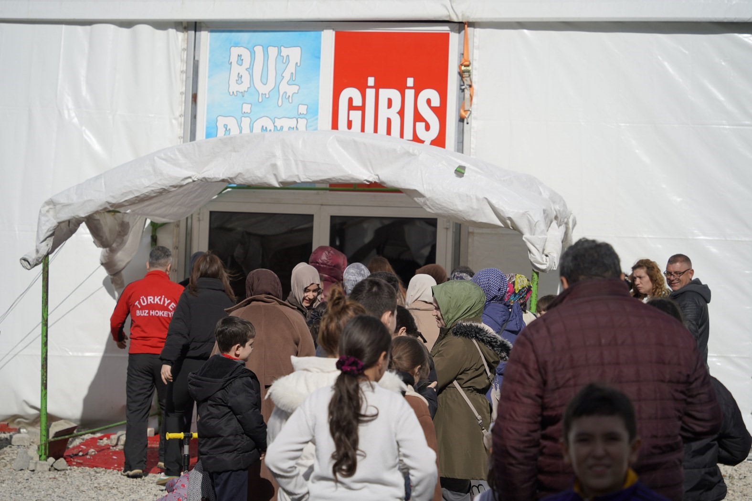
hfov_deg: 21.2
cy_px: 250
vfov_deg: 14.3
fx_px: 2005
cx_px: 376
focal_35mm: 96
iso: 100
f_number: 4.5
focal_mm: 96
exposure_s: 1/1600
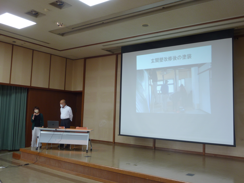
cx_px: 122
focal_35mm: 35
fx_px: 247
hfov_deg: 52.6
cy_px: 92
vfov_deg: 40.7
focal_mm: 5.7
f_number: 3.5
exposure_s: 1/10
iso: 80
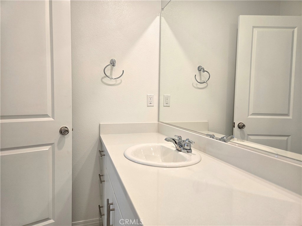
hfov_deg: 73.9
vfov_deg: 58.9
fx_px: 201
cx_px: 151
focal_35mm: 23
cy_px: 113
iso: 100
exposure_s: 1/120
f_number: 1.8
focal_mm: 5.4
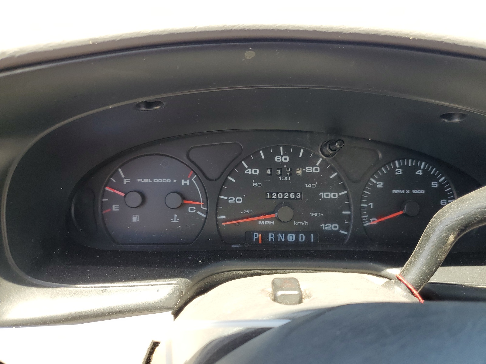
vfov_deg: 53.1
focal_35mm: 26
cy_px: 182
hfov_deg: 67.3
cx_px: 243
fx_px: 365
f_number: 1.5
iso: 50
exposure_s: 1/238
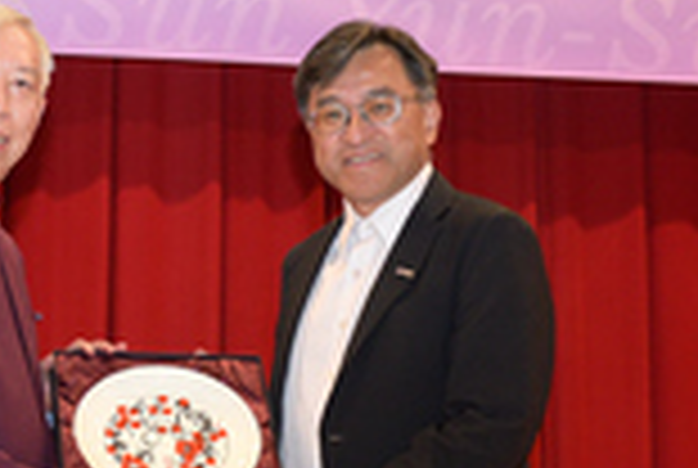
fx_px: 1904
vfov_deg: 14.0
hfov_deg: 20.1
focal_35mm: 98
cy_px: 245
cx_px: -18
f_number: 5
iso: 2000
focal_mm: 38
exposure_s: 1/80
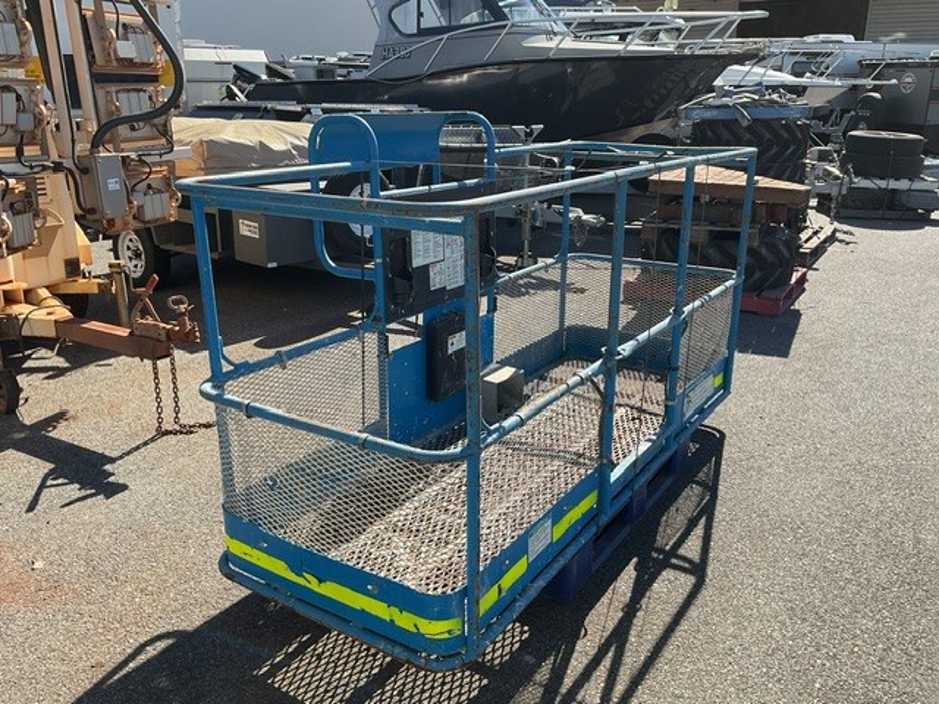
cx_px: 470
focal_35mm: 29
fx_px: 787
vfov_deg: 48.2
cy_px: 352
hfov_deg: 61.7
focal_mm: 3
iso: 16
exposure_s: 1/1144
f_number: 1.8
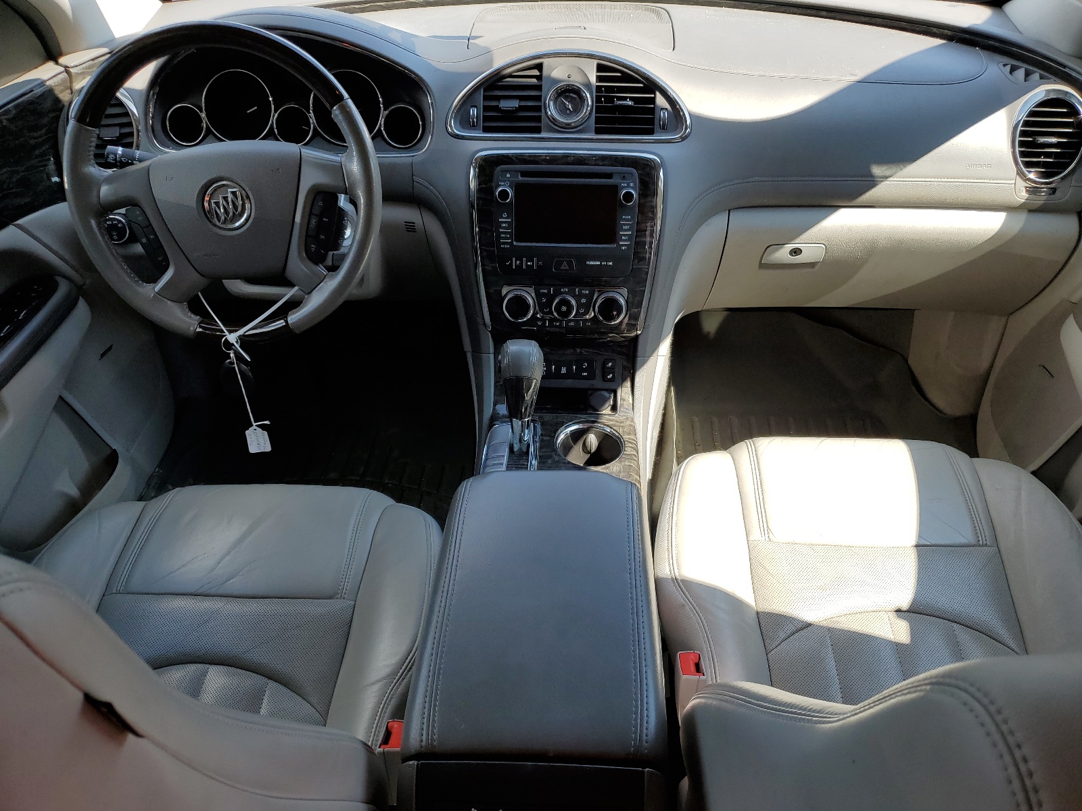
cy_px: 406
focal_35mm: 26
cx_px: 541
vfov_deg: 53.1
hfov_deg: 67.3
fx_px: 813
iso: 50
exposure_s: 1/667
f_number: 1.5
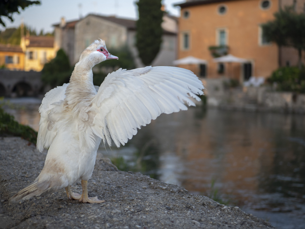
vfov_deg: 29.1
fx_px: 441
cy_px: 114
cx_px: 152
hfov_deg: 38.2
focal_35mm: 50
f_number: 1.2
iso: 200
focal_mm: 25
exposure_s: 1/1600
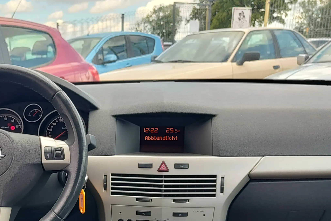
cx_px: 72
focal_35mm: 45
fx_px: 414
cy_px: 205
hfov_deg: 41.9
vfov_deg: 28.5
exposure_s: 1/193
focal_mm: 5.56
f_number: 1.8
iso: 100
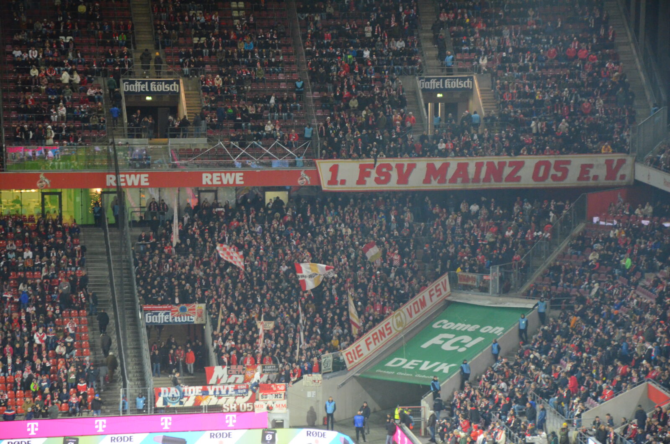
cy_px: 222
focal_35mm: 158
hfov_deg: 13.1
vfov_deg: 8.7
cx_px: 335
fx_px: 2925
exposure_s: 1/125
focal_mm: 105
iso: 3200
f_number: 5.6
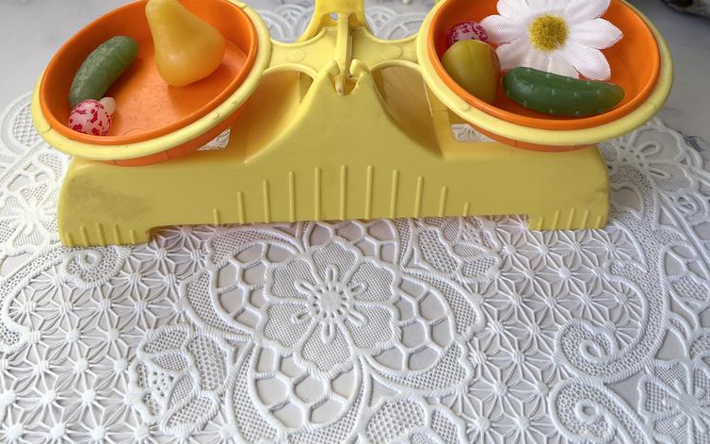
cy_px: -15
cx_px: 356
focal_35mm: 36
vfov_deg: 32.1
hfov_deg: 54.0
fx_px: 696
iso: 32
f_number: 1.6
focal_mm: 5.1
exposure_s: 1/306
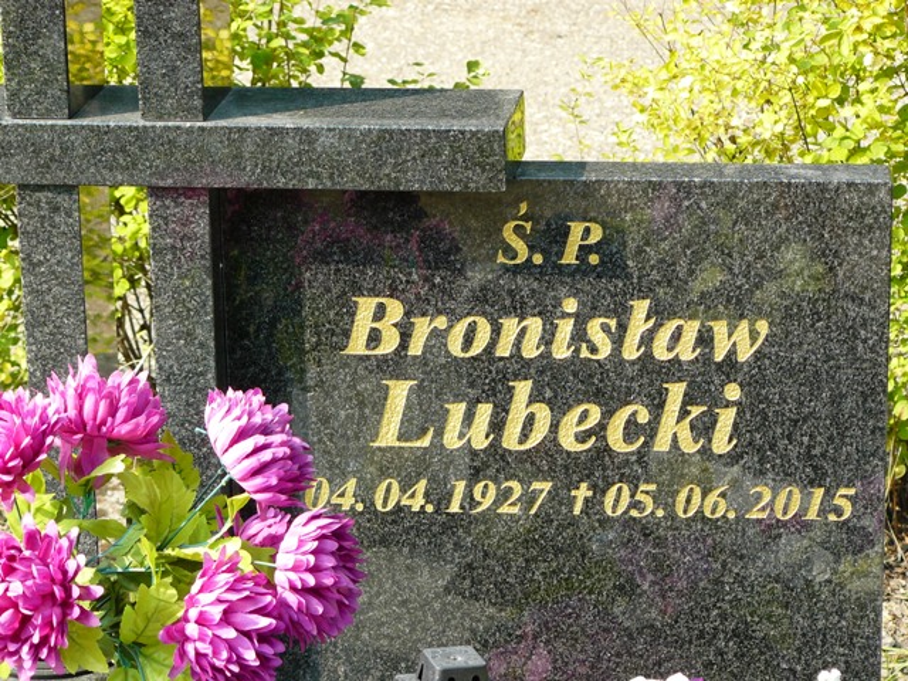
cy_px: 340
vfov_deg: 12.7
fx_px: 3069
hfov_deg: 16.8
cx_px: 454
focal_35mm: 117
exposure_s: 1/200
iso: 100
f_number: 4
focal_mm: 19.5
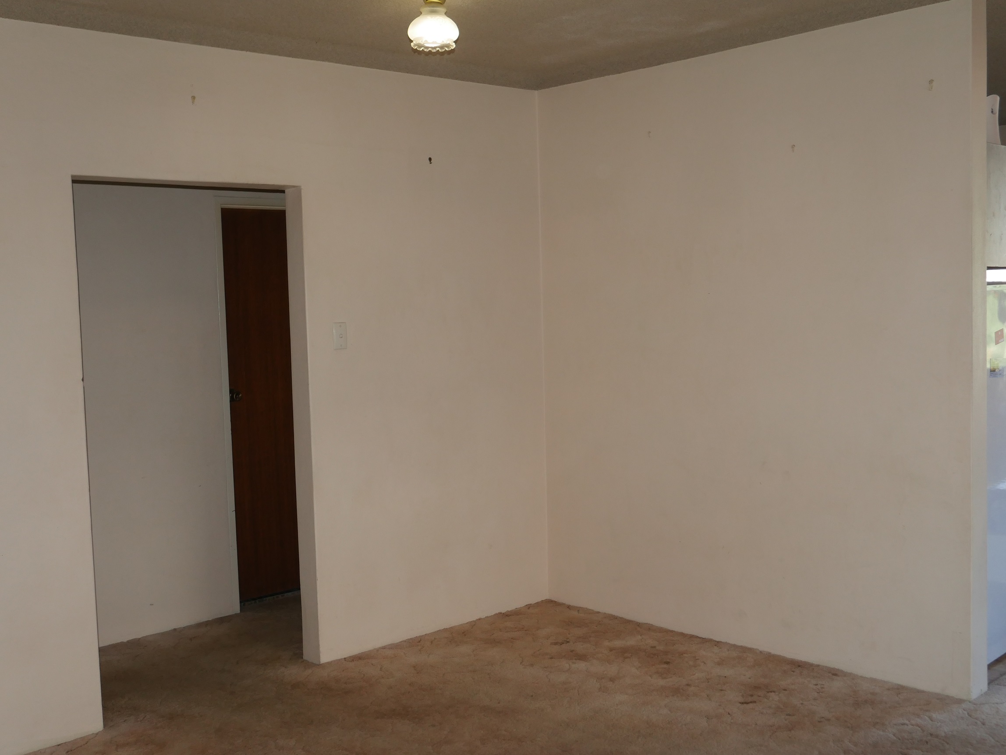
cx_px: 503
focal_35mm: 40
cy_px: 378
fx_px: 1163
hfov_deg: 46.8
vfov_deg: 36.0
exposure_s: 1/125
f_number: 4.4
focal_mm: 20
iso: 500
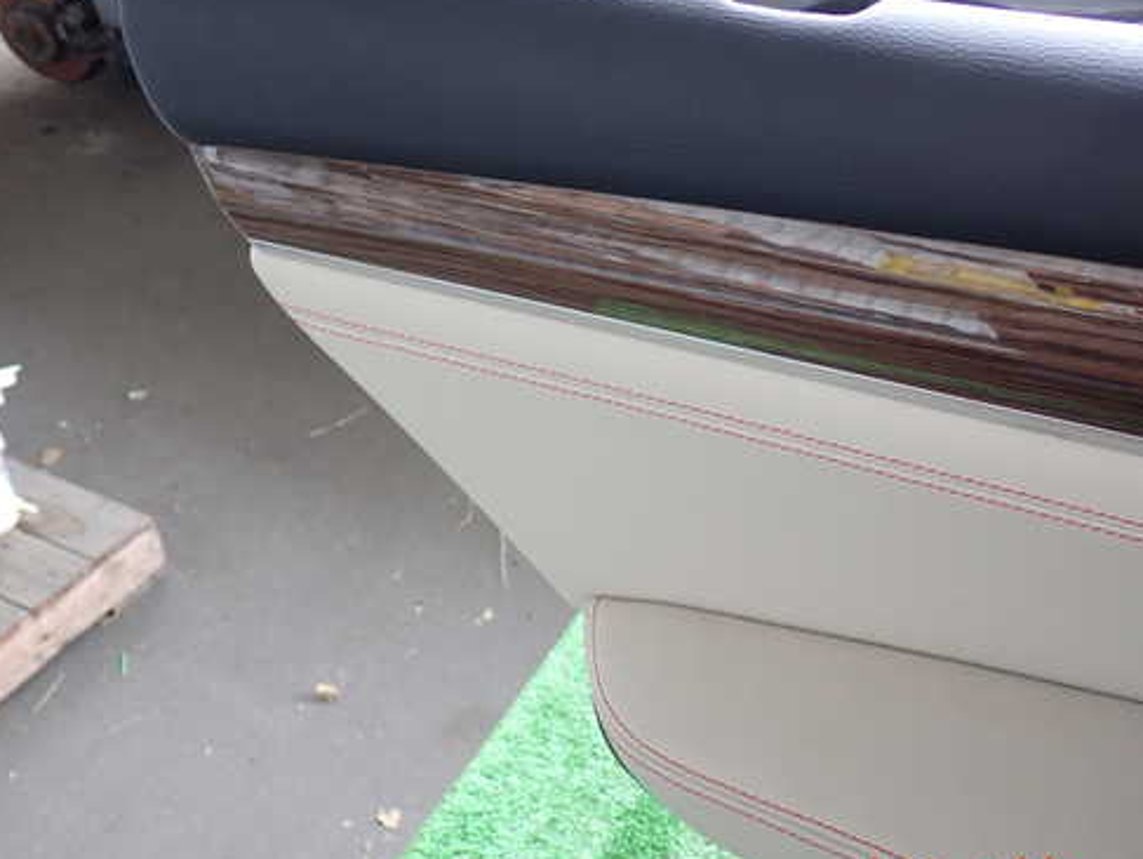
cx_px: 696
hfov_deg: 49.7
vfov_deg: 38.7
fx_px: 1222
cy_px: 384
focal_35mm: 37
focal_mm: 5.4
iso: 200
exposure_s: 1/40
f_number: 2.3
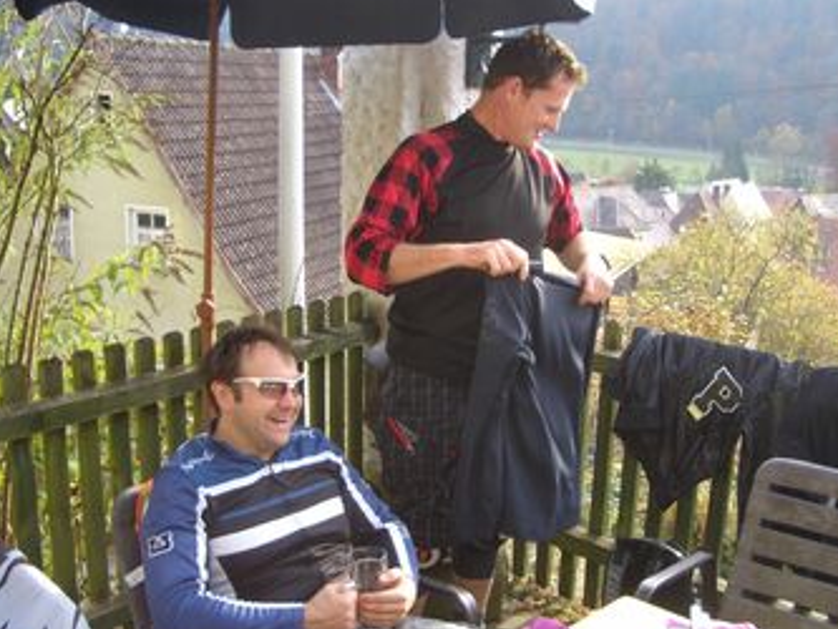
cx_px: 496
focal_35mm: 42
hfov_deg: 44.6
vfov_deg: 34.4
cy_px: 312
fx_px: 1017
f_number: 2.6
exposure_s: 1/60
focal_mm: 5.8
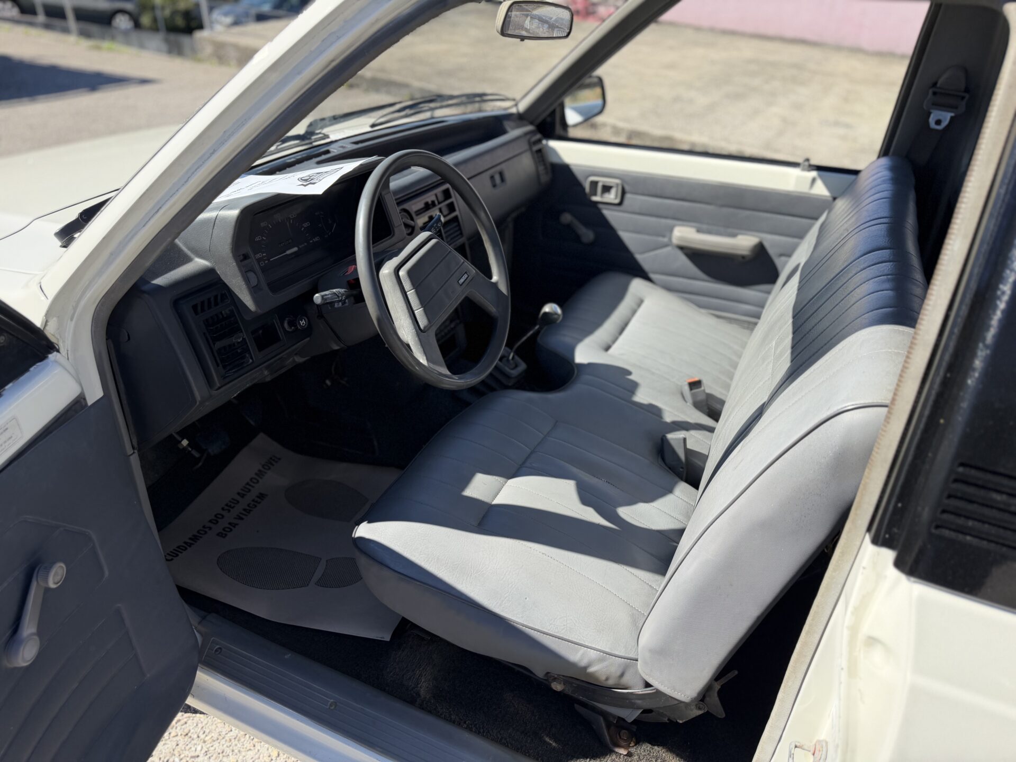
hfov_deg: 71.6
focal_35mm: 24
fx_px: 704
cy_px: 381
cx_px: 508
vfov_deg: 56.8
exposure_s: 1/2907
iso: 100
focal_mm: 6.76
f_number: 1.78
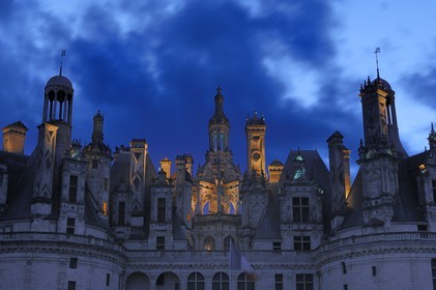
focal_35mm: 63
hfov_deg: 31.9
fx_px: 762
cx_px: 218
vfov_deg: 21.5
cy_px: 145
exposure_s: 2
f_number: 4.5
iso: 100
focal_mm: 42
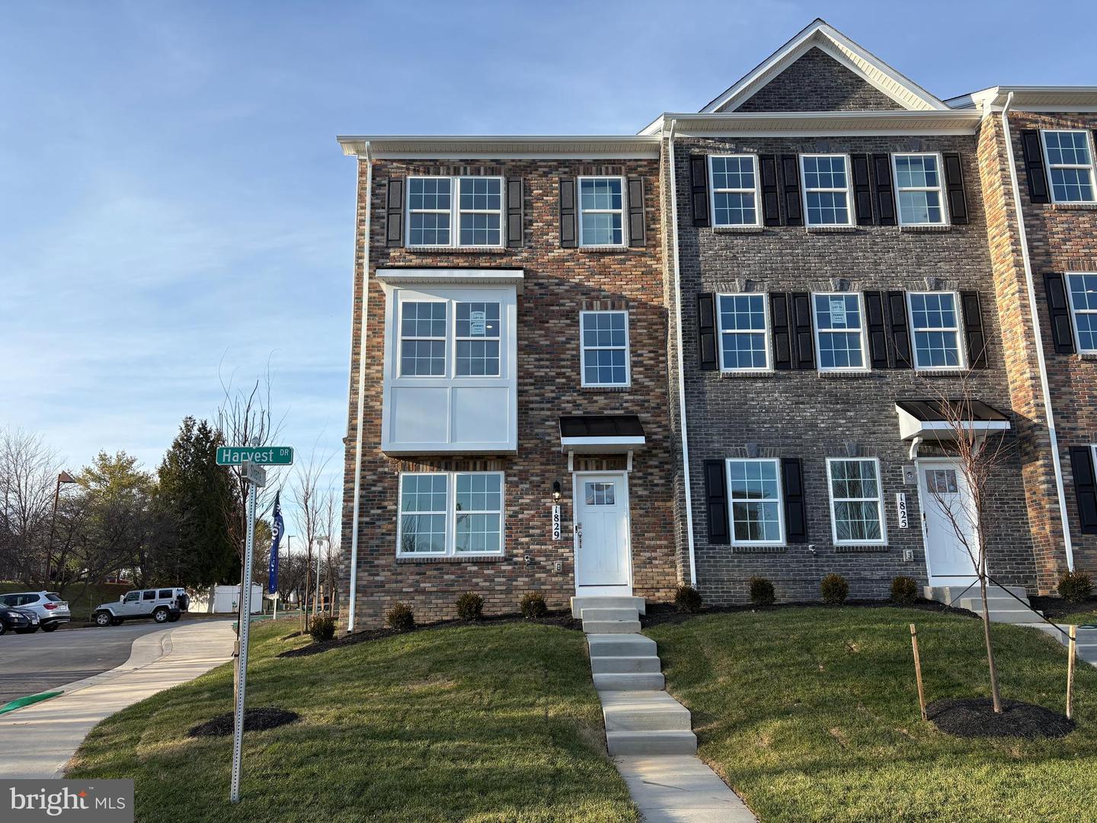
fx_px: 824
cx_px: 548
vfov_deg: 53.1
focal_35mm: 26
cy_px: 412
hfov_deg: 67.3
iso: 50
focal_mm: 5.96
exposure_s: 1/1550
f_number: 1.6
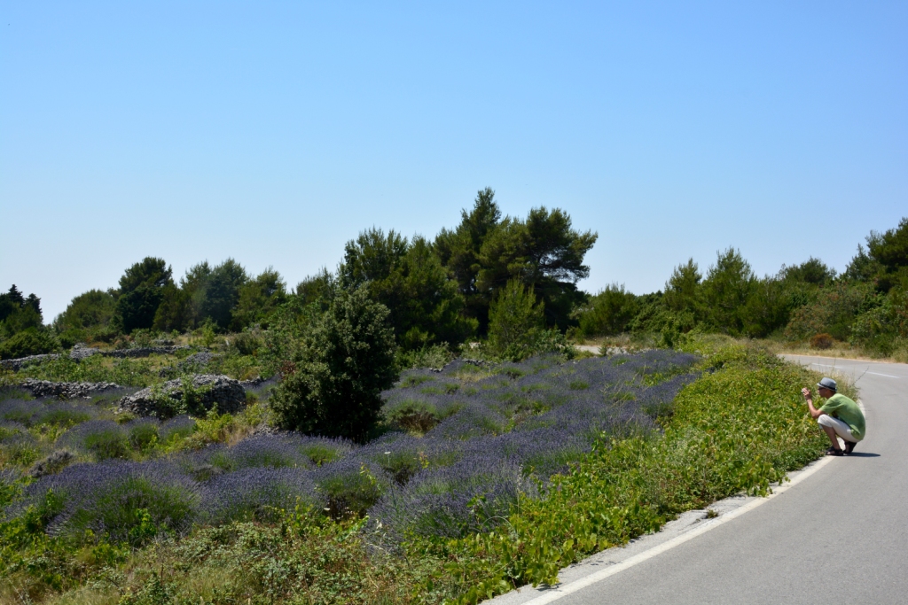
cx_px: 454
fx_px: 908
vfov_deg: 36.9
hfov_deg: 53.1
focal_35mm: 36
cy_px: 302
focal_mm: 24
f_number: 10
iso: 250
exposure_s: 1/160
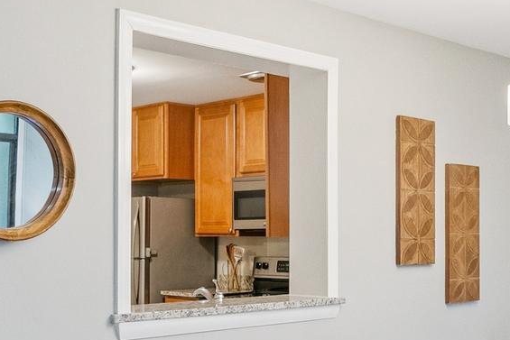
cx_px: 271
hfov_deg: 34.5
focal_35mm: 58
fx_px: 822
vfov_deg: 23.3
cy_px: 220
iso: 2500
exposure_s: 1/125
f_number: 6.3
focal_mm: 16
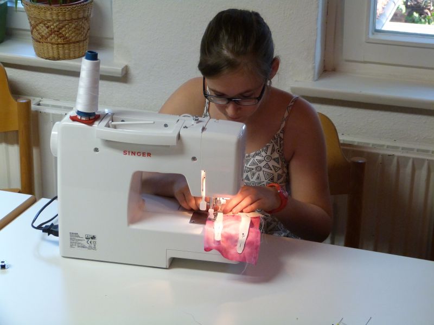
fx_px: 915
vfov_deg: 20.2
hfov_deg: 26.7
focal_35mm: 73
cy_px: 162
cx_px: 217
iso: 400
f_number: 3.3
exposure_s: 1/60
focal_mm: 13.2
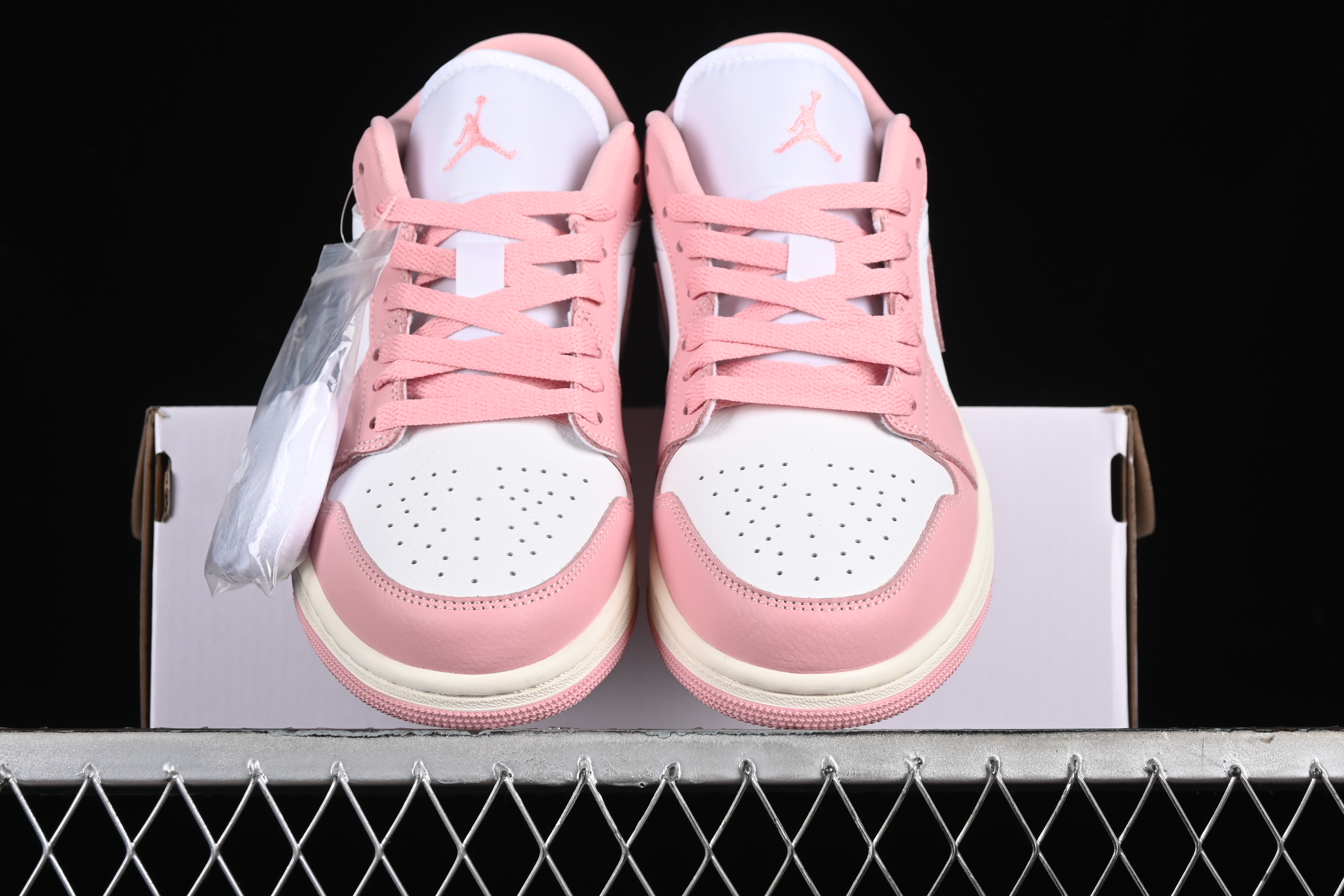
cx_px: 740
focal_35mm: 82
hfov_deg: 24.7
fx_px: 3061
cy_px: 410
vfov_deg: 16.7
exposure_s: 1/160
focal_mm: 48
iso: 160
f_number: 7.1
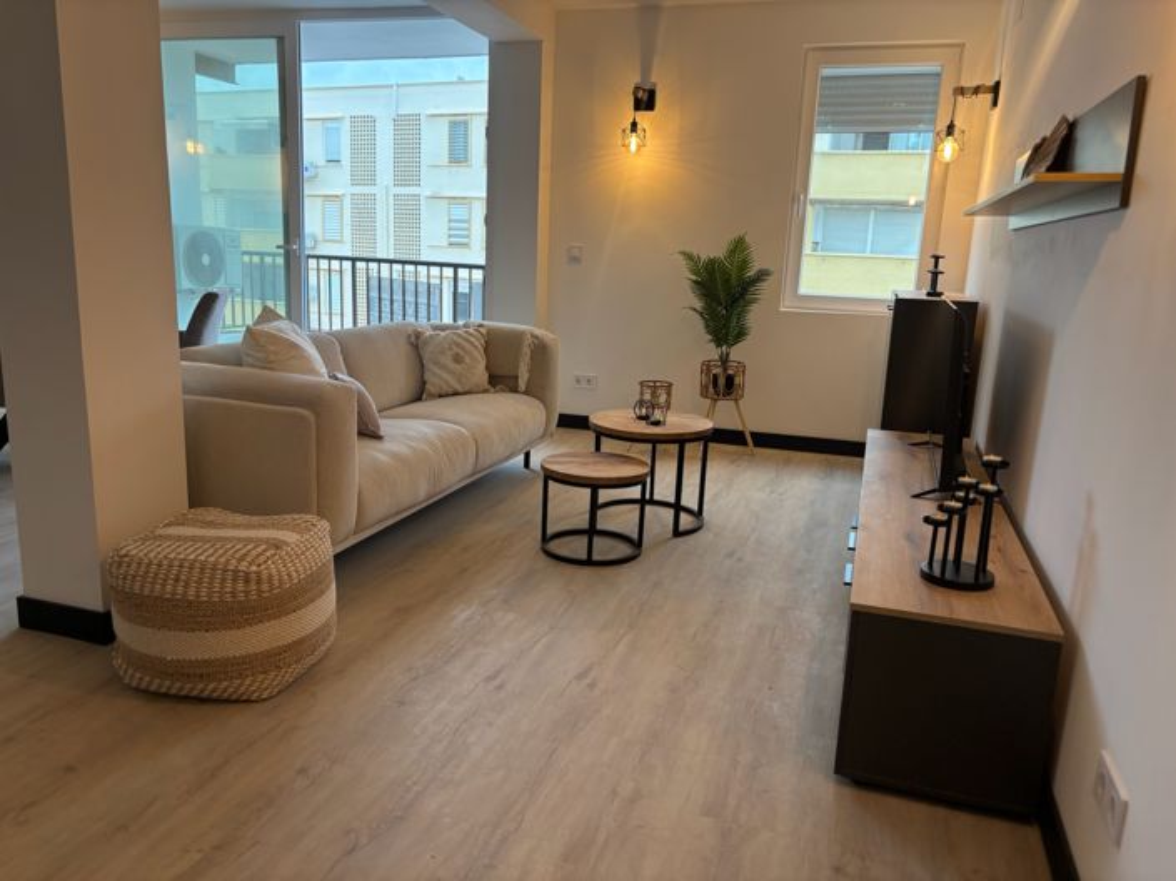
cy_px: 440
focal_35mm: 26
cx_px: 588
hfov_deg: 67.3
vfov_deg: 53.0
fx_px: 883
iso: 80
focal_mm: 5.96
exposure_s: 1/50
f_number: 1.6
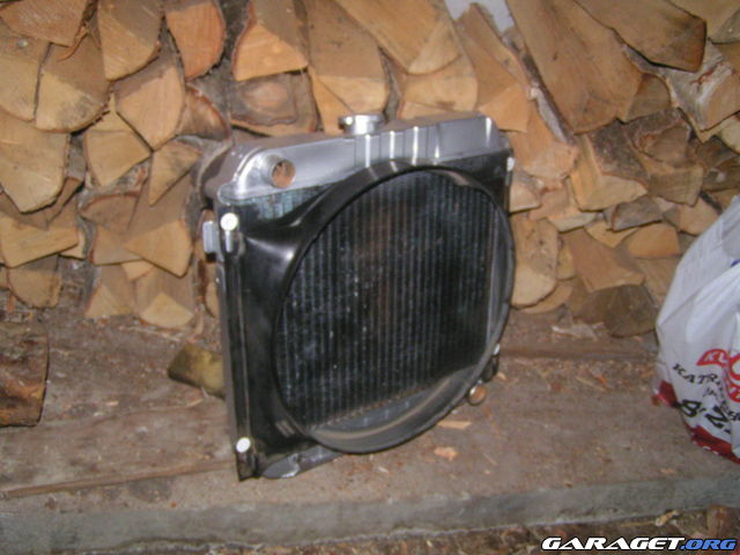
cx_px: 370
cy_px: 278
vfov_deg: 37.7
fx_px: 812
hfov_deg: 49.0
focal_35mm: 38
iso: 200
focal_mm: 5.8
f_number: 2.8
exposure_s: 1/40
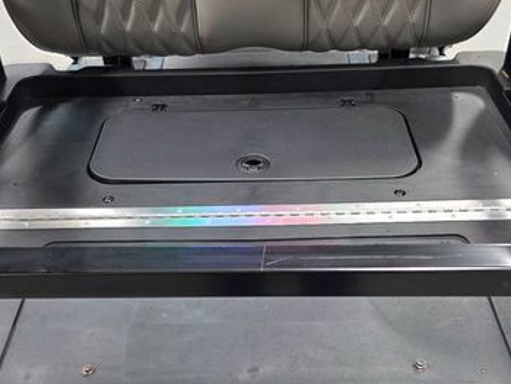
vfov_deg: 34.1
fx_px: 620
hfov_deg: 44.8
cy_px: 257
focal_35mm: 42
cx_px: 264
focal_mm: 6.3
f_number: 1.7
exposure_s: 1/120
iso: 250
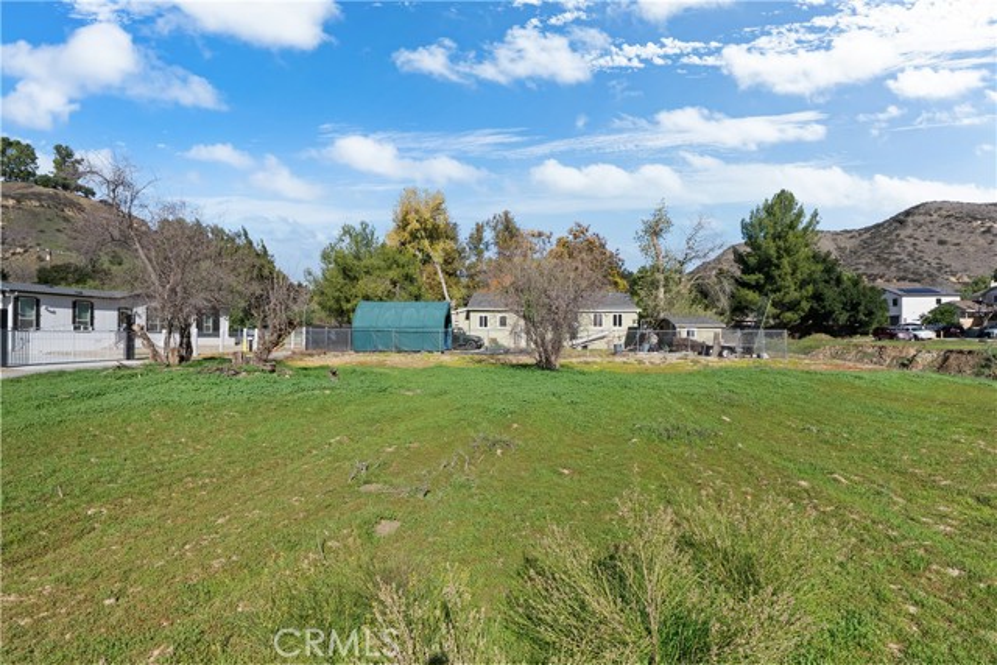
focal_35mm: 18
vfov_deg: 67.4
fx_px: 499
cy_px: 332
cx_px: 498
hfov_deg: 90.0
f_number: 9
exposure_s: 1/500
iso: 250
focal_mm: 18
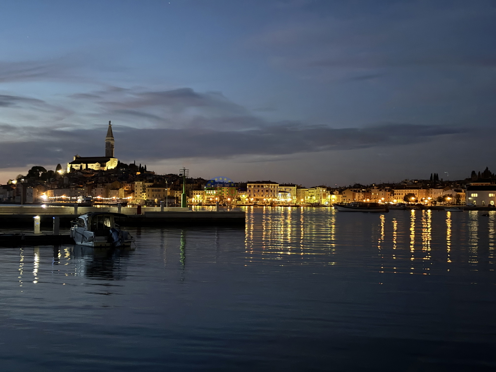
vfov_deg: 28.0
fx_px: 745
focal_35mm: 52
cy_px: 186
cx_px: 248
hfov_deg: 36.8
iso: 250
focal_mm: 5.96
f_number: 1.6
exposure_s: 1/5
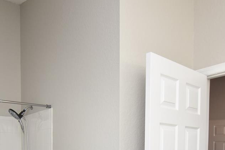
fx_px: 237
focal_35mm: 38
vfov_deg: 31.4
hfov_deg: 50.0
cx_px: 80
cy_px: 162
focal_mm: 10
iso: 220
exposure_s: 1/60
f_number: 4
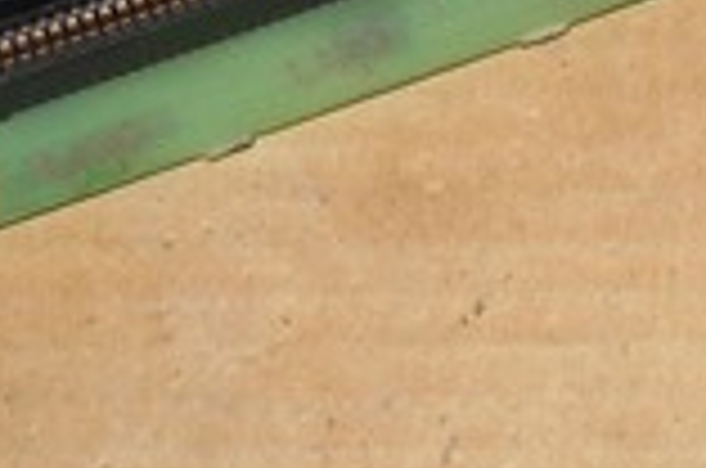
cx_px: 805
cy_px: -225
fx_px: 2505
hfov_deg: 15.6
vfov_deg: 10.3
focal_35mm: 128
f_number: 3.8
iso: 125
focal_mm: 7.7
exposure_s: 1/30
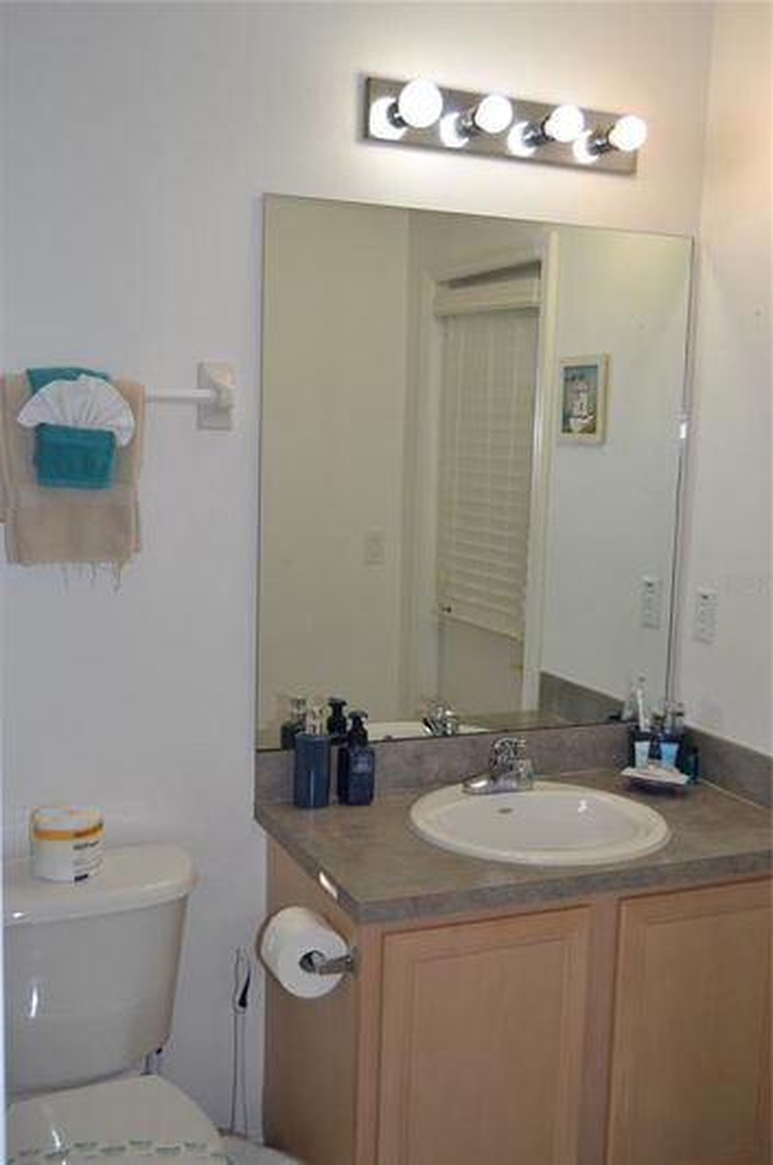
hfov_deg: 36.8
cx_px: 386
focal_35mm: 36
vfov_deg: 53.2
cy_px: 582
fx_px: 1163
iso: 200
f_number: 4
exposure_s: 1/125
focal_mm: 24
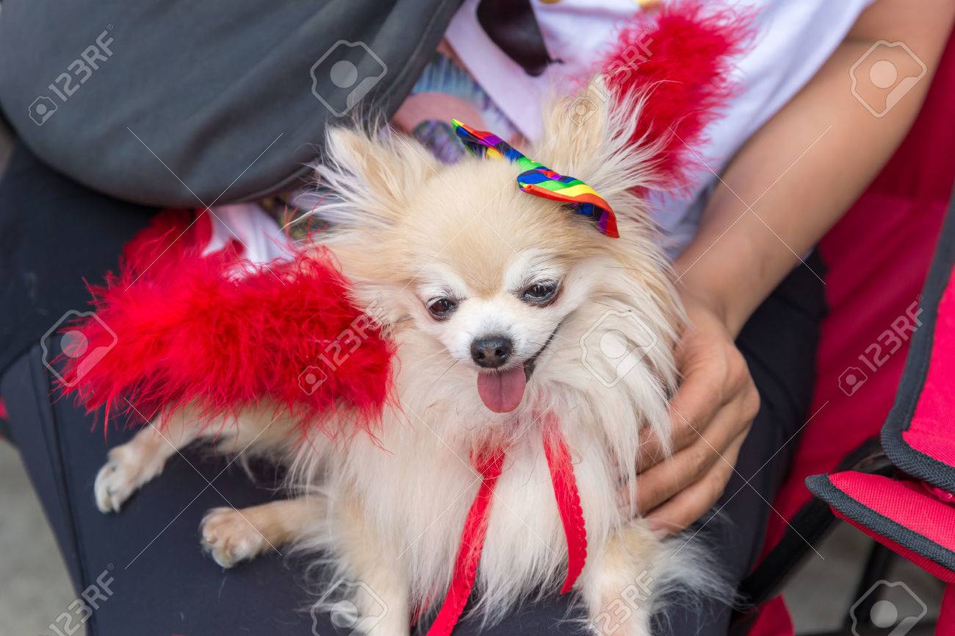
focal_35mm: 120
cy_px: 318
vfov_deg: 11.4
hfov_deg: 17.1
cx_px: 478
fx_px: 3181
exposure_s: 1/400
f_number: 5.6
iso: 450
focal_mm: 120
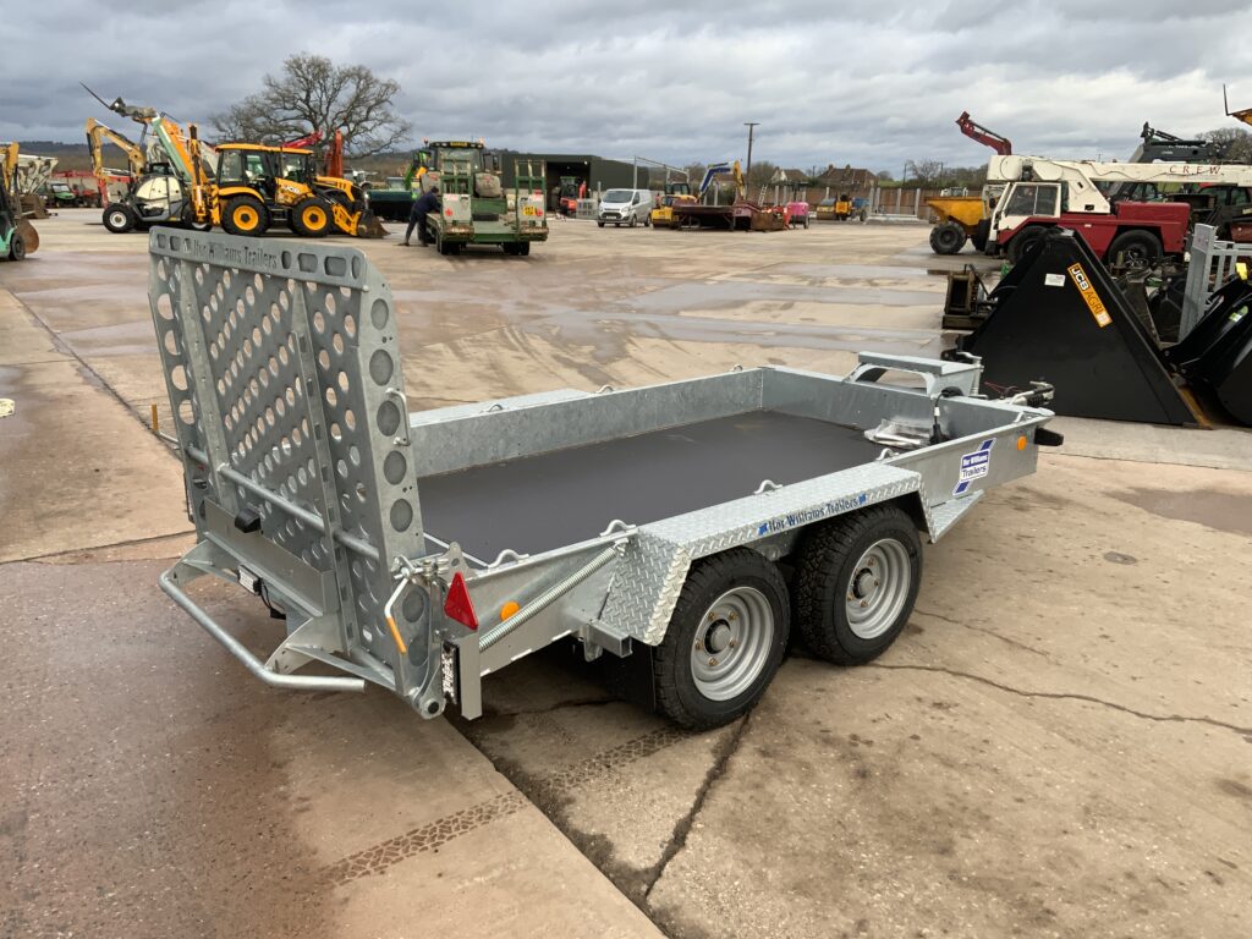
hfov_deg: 61.7
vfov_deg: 48.2
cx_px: 626
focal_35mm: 29
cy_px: 470
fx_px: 1049
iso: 16
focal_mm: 3
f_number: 1.8
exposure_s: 1/318
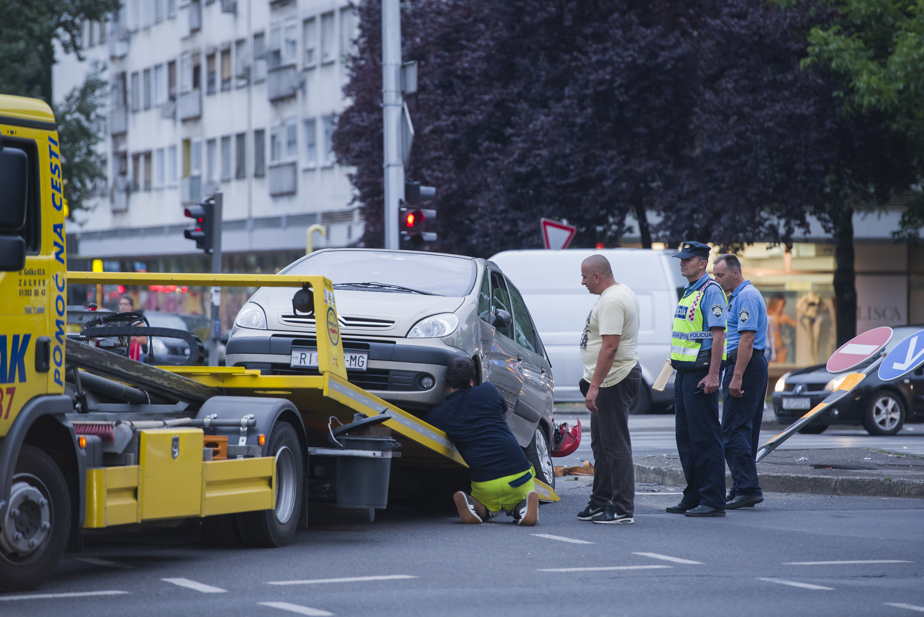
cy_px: 308
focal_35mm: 190
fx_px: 4878
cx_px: 462
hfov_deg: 10.8
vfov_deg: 7.2
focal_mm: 190
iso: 2500
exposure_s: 1/200
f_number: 3.5
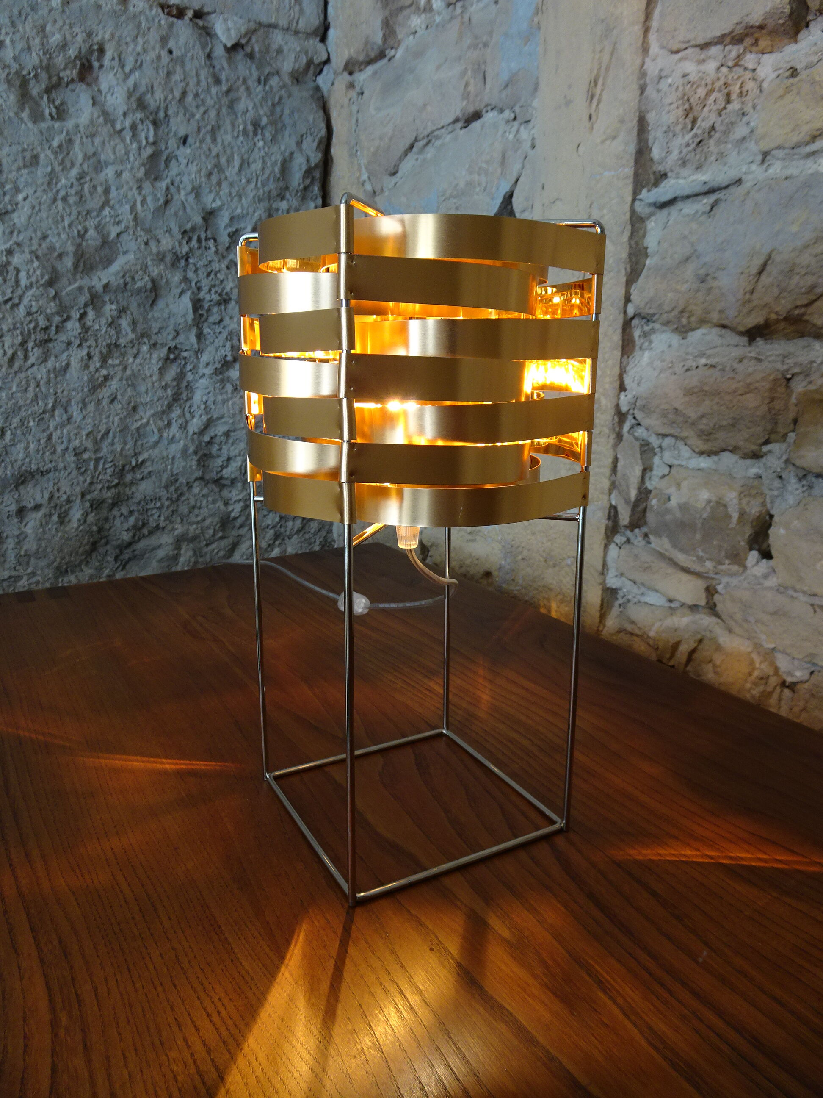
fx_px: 761
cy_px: 549
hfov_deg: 56.8
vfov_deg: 71.6
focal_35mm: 24
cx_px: 412
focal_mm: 4.1
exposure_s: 1/30
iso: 100
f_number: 3.5
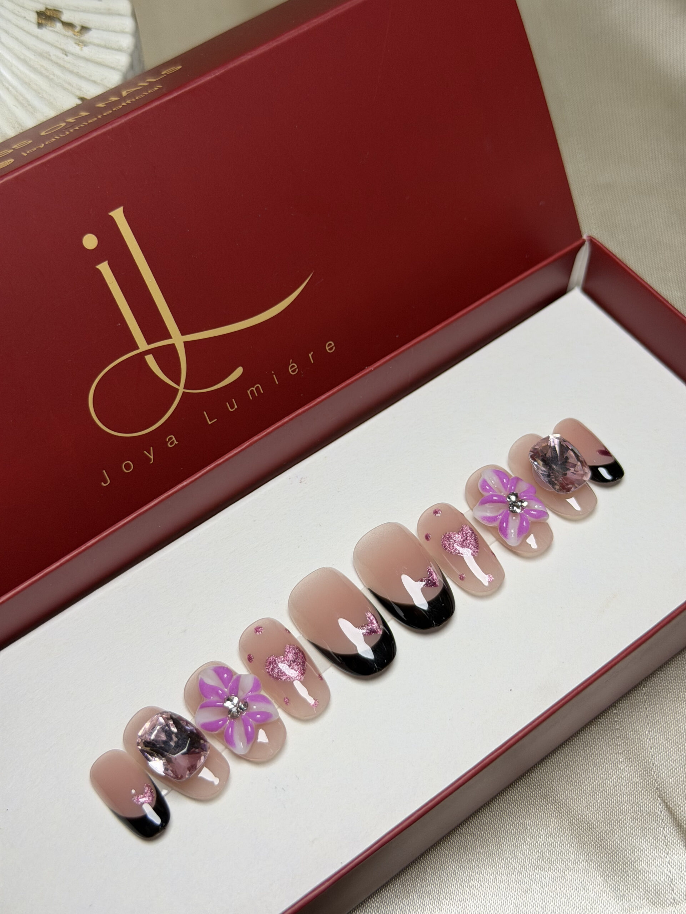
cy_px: 457
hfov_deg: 30.3
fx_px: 1268
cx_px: 343
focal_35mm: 48
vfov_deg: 39.7
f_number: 1.78
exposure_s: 1/94
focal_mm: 6.76
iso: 100
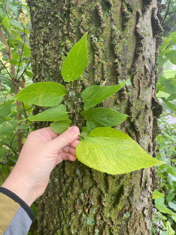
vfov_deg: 67.3
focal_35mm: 26
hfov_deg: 53.1
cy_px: 118
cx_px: 88
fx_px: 176
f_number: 1.8
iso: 50
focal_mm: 4.25
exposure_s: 1/121
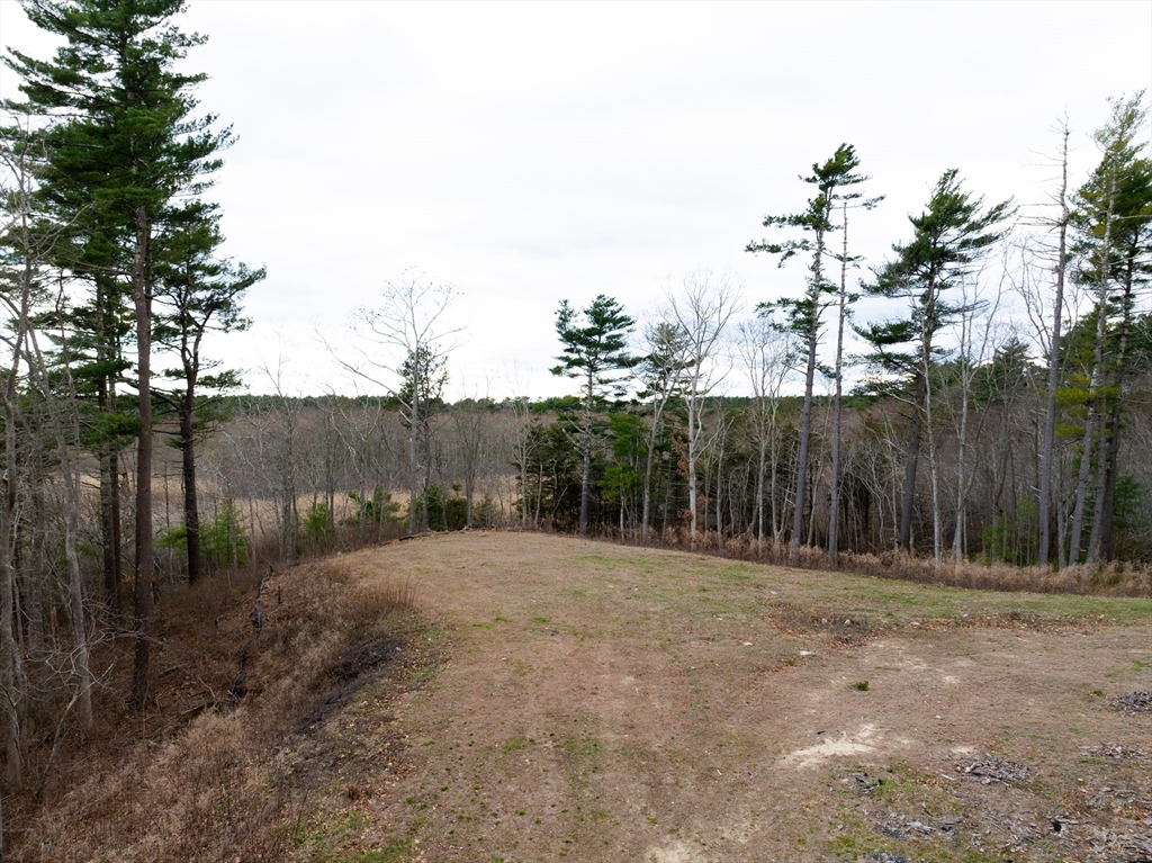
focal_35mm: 24
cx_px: 576
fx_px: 798
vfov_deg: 56.8
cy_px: 432
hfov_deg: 71.6
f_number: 2.8
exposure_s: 1/800
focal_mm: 12.29
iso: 370
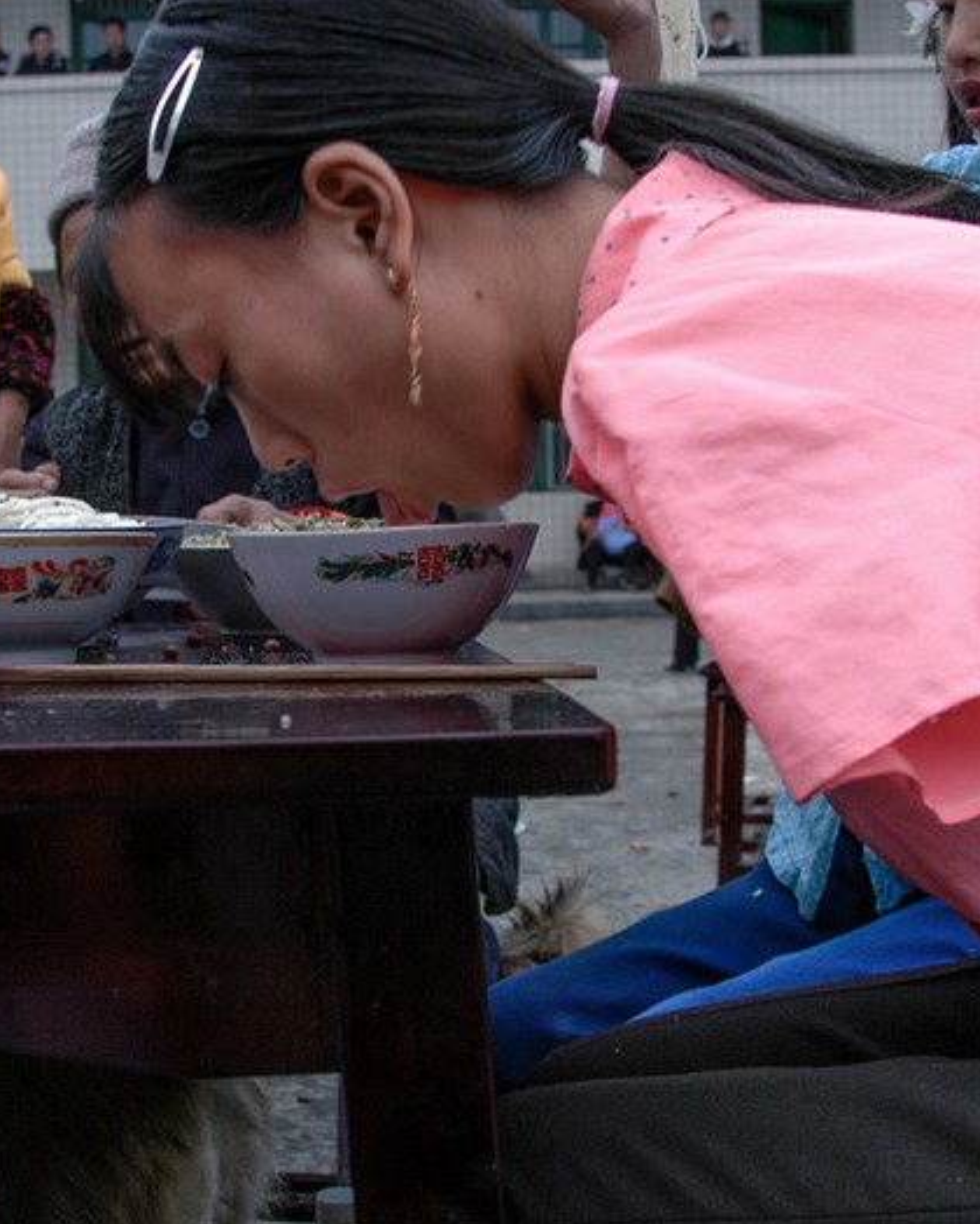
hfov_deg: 28.6
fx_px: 1922
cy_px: 618
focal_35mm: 53
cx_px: 464
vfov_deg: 35.4
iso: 200
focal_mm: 22
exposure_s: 1/80
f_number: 4.5
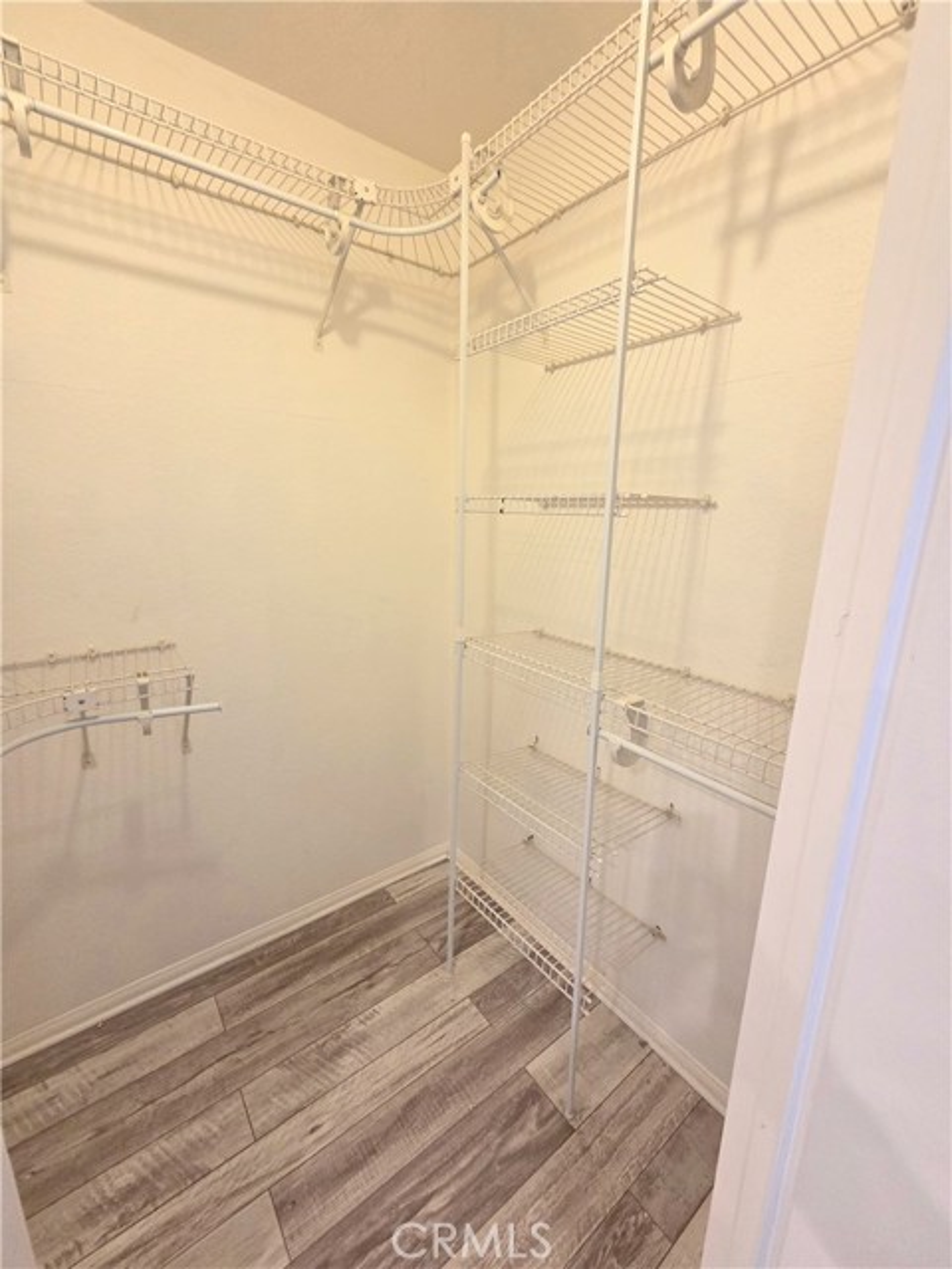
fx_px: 477
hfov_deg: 89.9
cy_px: 634
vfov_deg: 106.2
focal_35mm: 13
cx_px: 476
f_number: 2.2
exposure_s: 1/60
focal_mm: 2.2
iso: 500
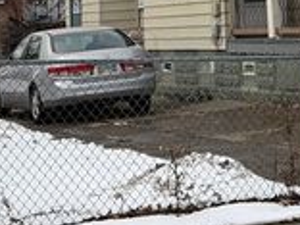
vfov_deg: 9.4
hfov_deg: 12.4
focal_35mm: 154
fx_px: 1335
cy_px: -111
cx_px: 406
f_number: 1.78
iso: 64
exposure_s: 1/2667
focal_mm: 6.76
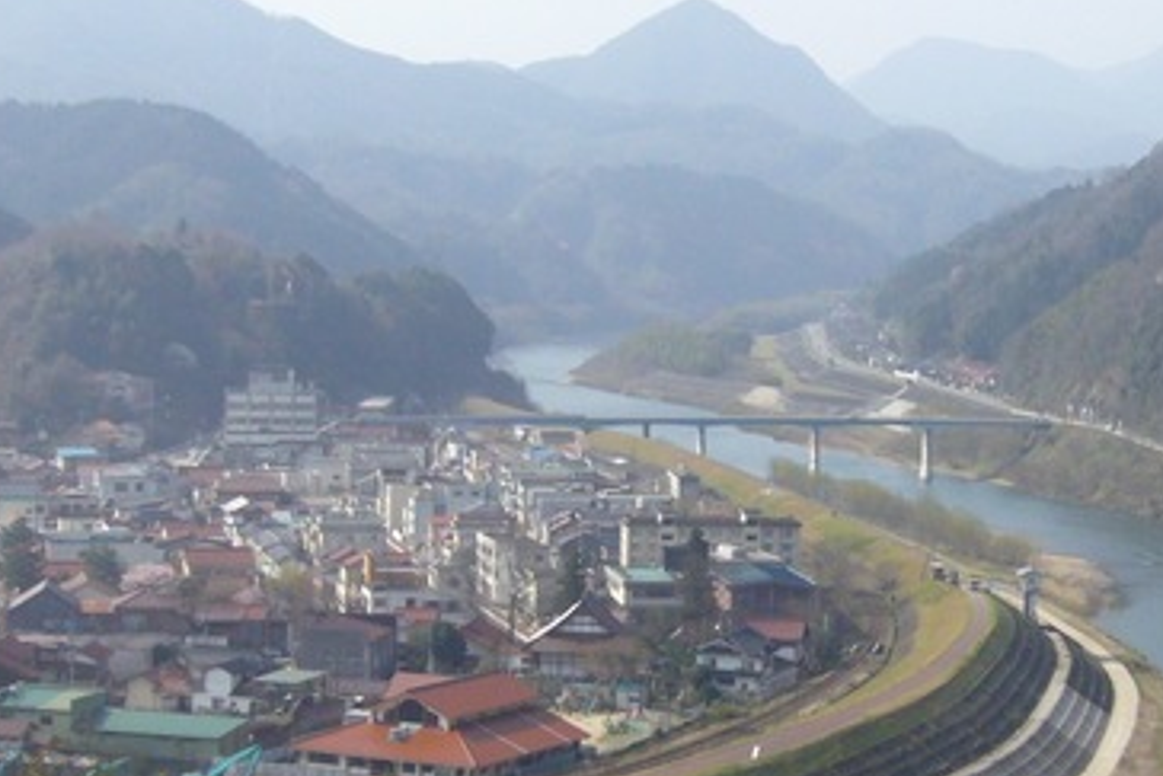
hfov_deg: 20.0
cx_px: 736
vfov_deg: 13.4
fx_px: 3296
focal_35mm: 102
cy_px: 506
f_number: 7
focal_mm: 9.1
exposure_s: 1/500
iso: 200
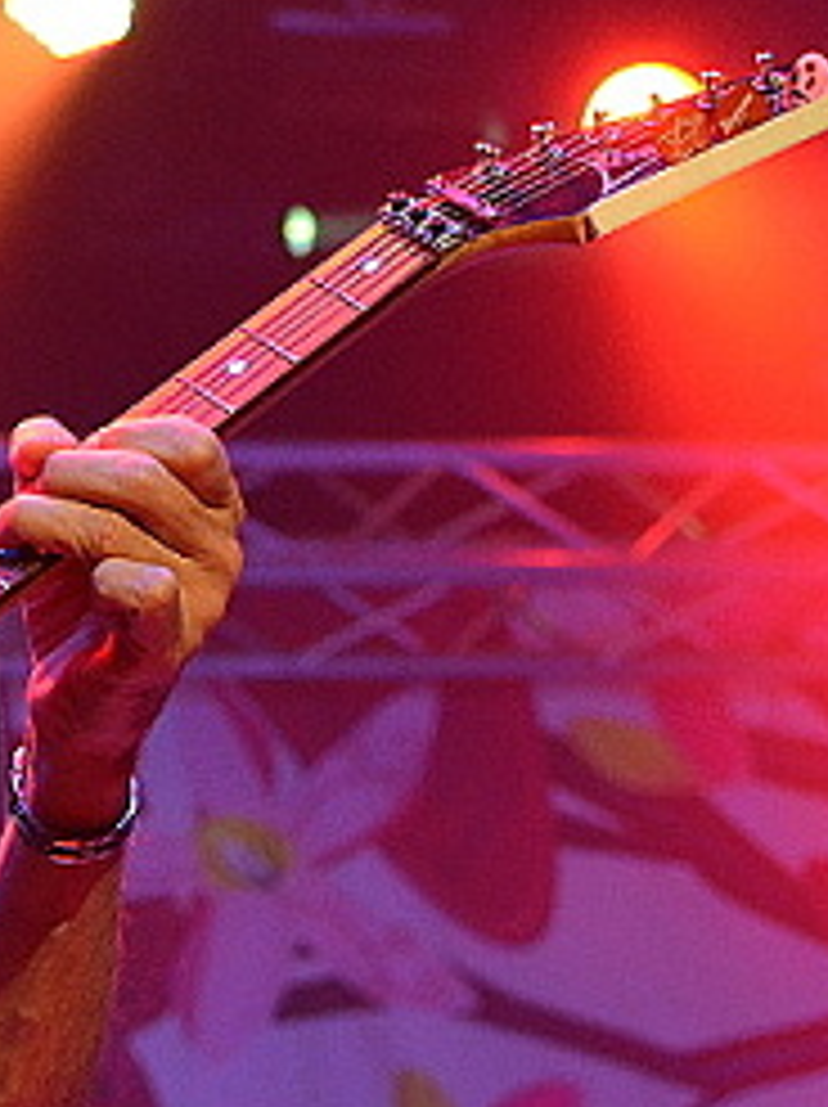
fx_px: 5258
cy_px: 781
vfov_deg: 12.0
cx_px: -495
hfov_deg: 8.7
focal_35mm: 165
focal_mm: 35
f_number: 2.8
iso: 1600
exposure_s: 1/200
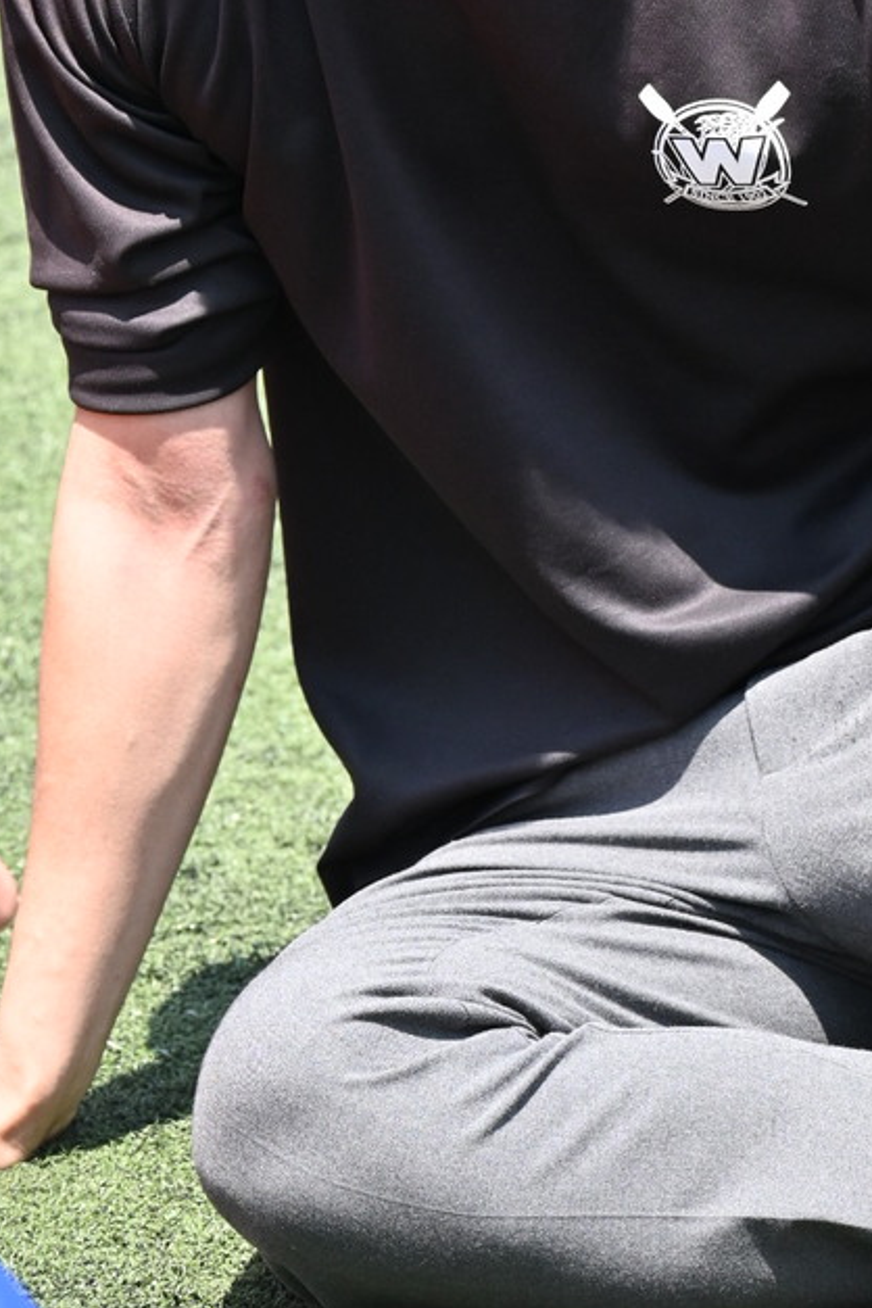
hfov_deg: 4.3
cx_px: 519
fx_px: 11517
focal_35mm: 317
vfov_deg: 6.5
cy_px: 165
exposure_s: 1/1000
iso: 720
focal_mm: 120
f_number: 6.3
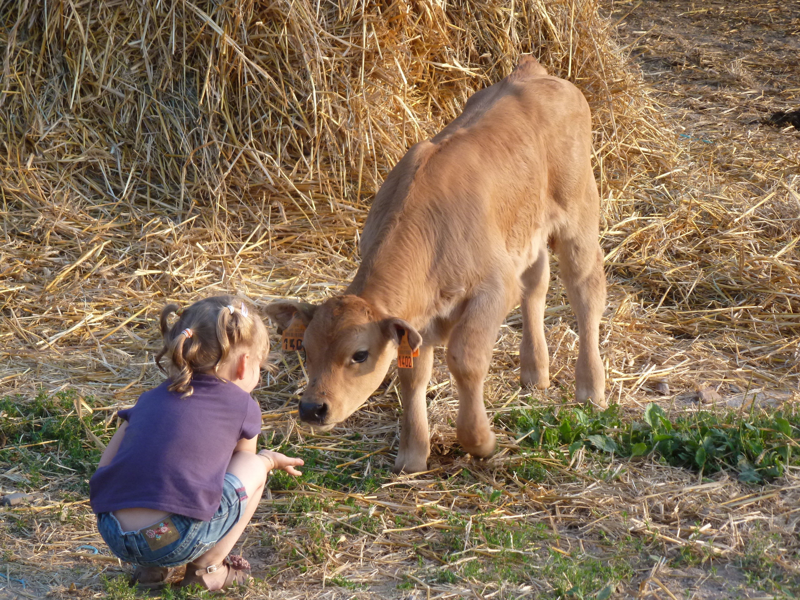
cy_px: 300
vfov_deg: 11.3
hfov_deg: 15.1
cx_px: 400
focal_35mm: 131
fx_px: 3028
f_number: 5.2
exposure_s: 1/80
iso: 200
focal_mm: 23.4
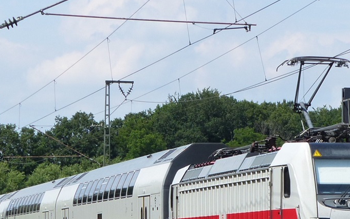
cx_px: 181
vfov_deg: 7.9
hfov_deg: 12.6
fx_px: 1584
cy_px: 188
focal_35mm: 166
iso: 160
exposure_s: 1/833
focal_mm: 16
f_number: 4
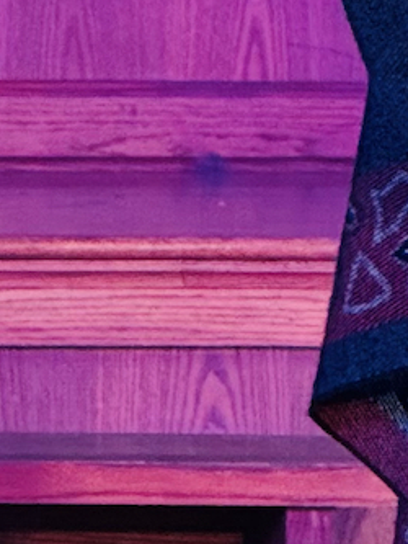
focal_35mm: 673
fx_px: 10570
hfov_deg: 2.2
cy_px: -261
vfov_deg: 2.9
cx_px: 59
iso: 500
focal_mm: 15.66
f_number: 2.8
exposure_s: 1/60
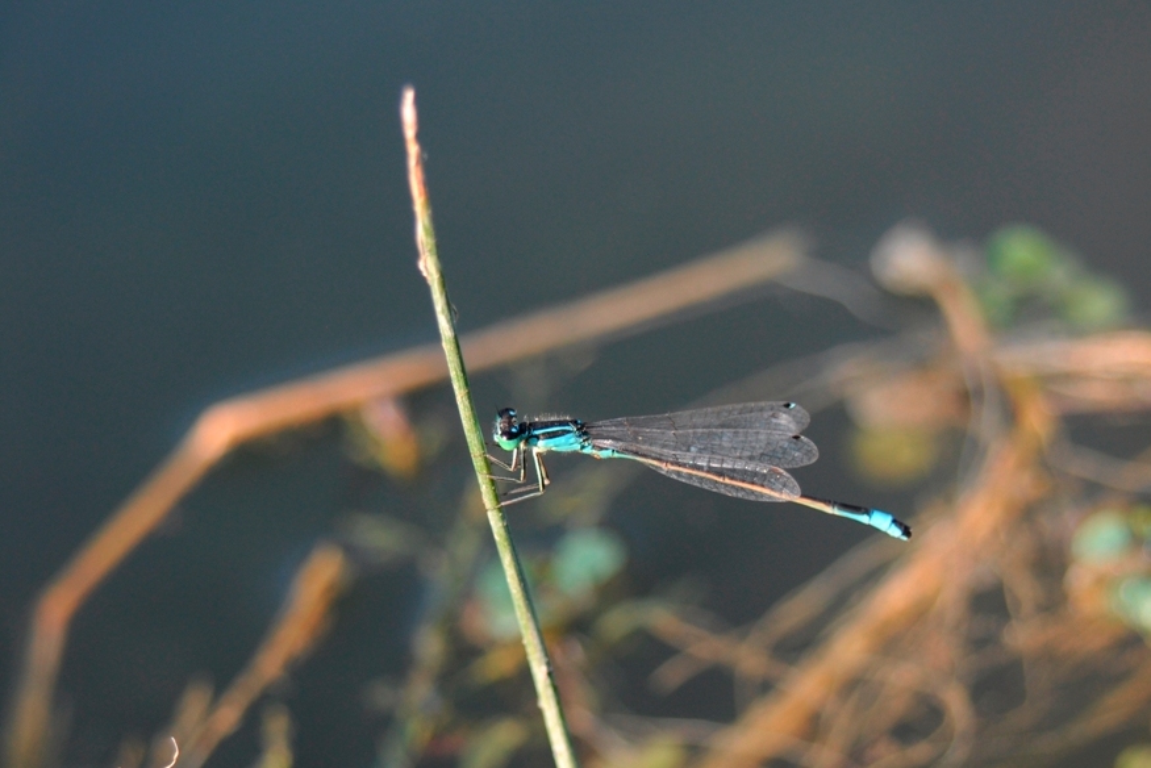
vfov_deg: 11.4
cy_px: 384
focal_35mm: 120
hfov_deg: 17.1
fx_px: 3838
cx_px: 576
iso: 200
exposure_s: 1/160
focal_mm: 80
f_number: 5.6
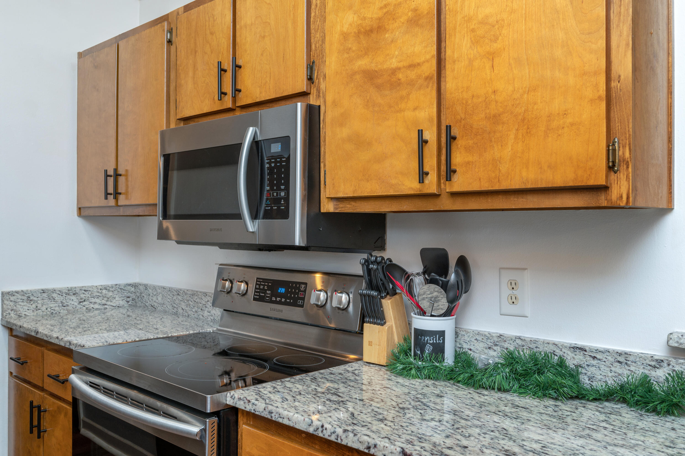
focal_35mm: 30
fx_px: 561
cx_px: 342
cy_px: 228
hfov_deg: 62.8
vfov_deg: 44.2
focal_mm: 29.5
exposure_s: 1/25
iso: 250
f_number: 7.1
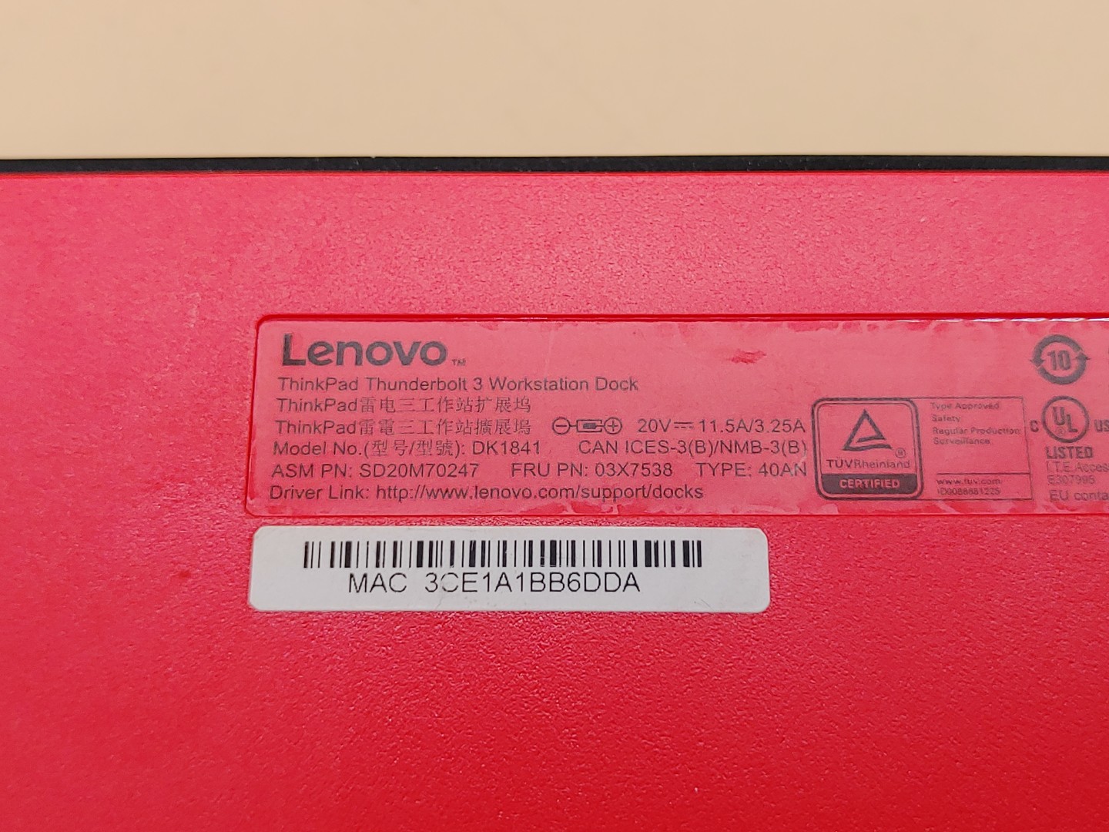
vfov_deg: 32.9
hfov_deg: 42.9
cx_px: 554
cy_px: 416
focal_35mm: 44
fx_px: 1410
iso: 50
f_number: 1.8
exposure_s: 1/80
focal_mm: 4.36
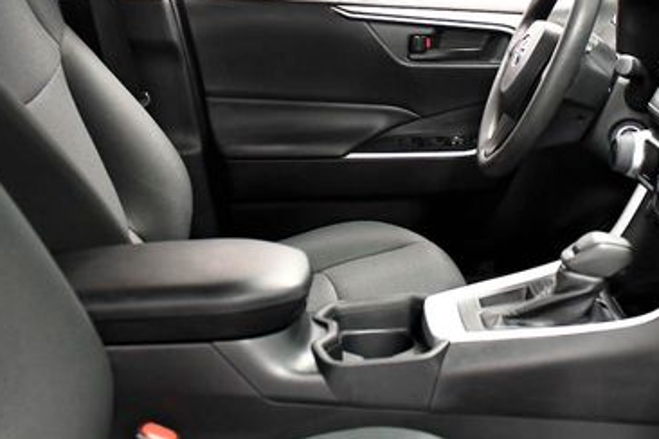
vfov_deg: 21.2
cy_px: 62
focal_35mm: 63
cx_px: 407
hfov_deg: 31.8
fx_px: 1153
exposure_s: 1/125
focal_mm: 24
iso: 2500
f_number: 3.5
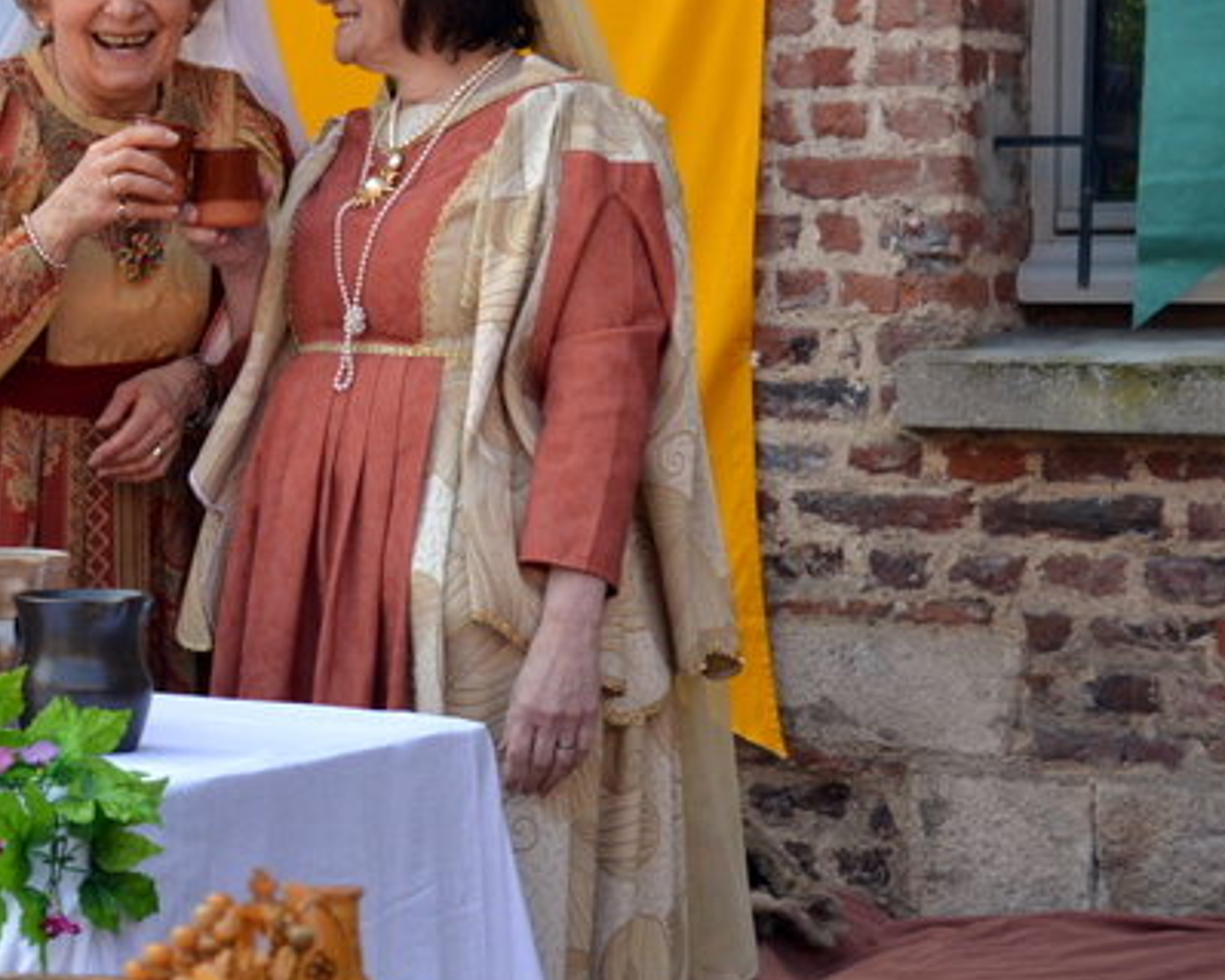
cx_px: 18
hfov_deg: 18.9
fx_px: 3586
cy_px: 390
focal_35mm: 99
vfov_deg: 15.5
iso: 500
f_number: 5
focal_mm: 35
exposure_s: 1/500
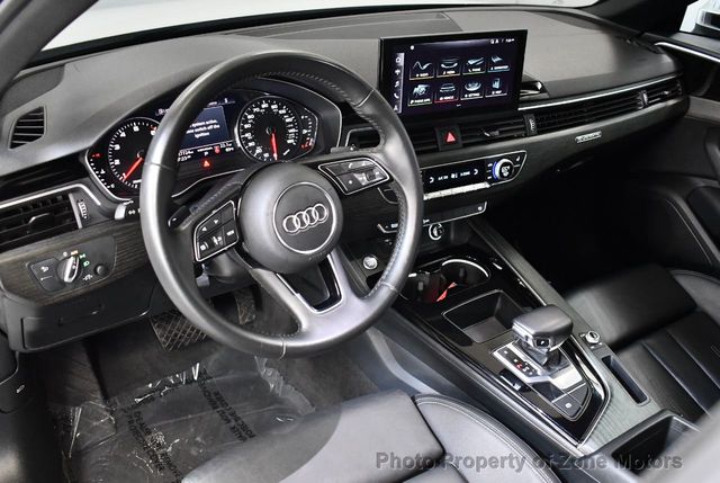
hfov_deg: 53.1
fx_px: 721
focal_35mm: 36
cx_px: 360
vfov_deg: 37.0
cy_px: 242
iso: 3600
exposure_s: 1/60
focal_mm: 18
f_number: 3.5
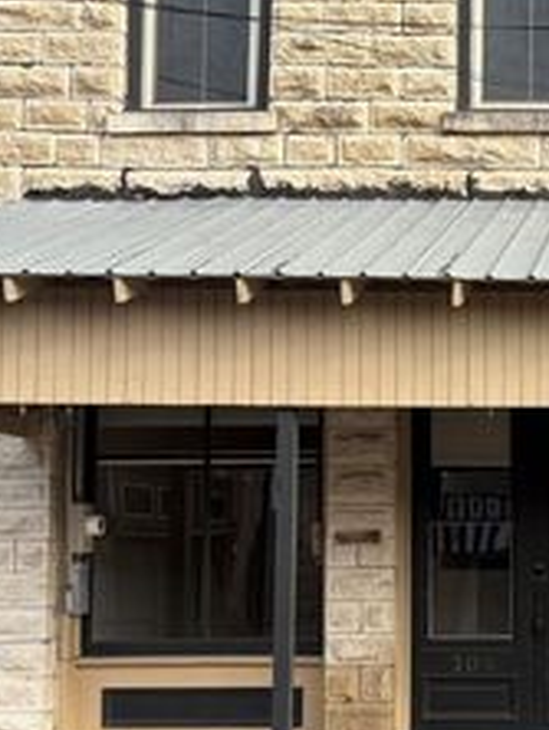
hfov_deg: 17.8
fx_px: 1646
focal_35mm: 78
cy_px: 478
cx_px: 690
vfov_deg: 24.9
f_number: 1.6
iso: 50
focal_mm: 5.96
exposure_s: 1/973
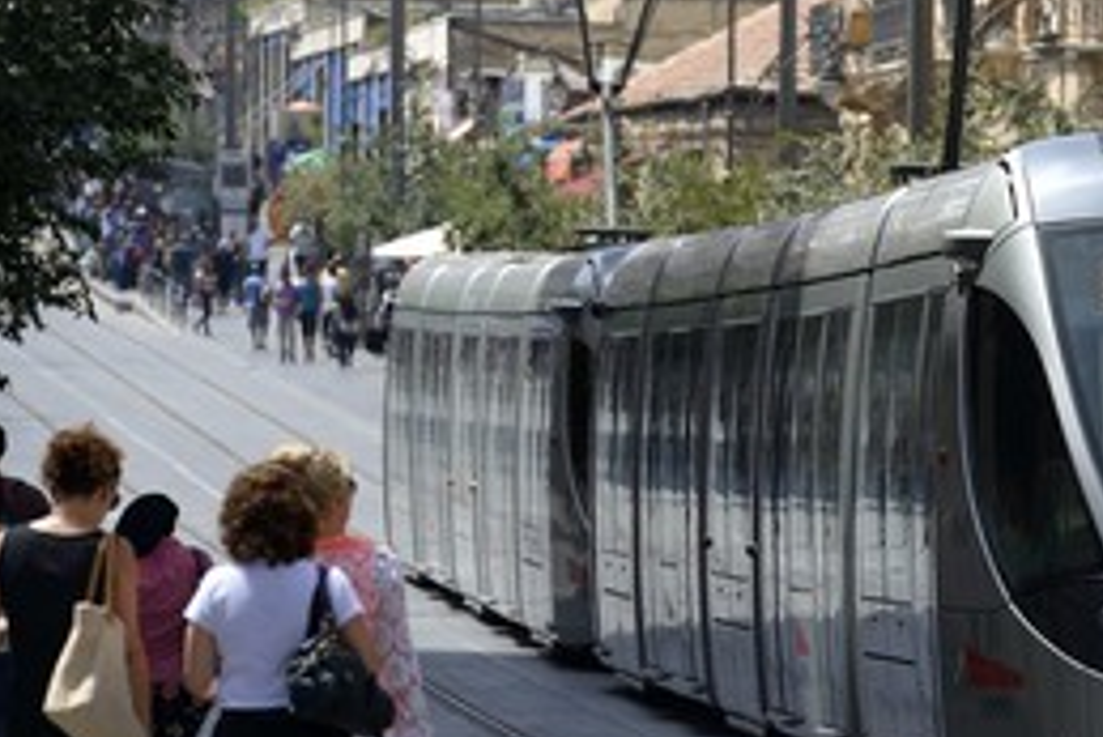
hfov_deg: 6.4
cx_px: 852
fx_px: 9932
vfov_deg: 4.2
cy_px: 503
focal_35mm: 324
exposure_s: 1/400
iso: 100
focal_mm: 200
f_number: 7.1
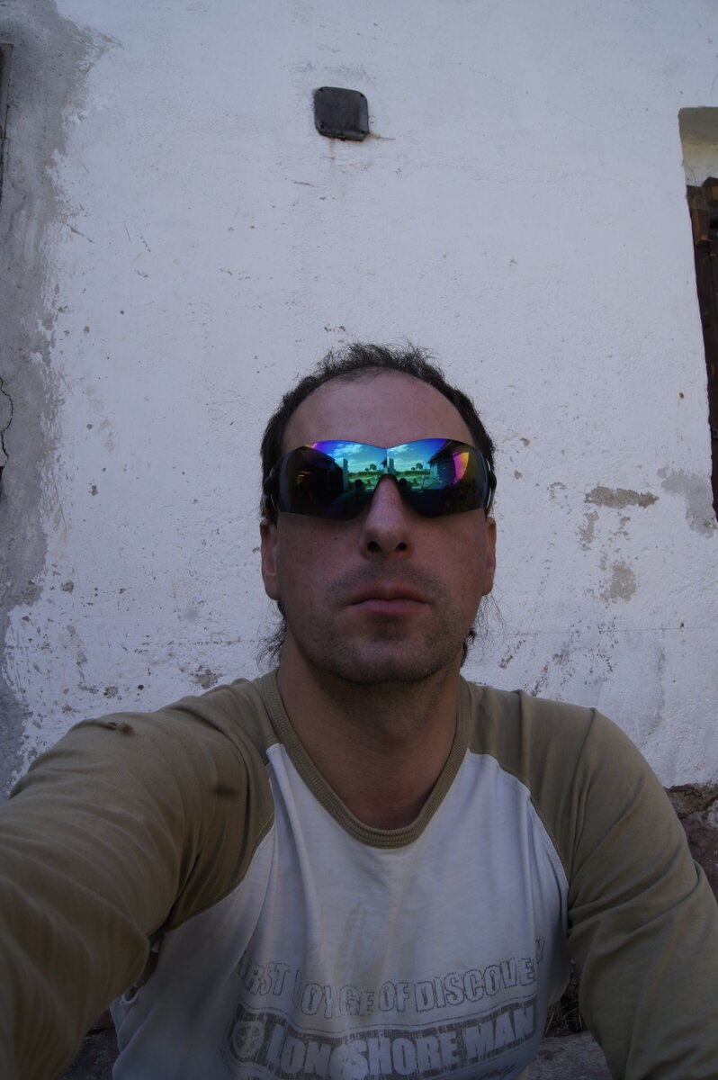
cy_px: 540
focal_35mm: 27
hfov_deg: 47.9
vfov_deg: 67.4
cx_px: 359
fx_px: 809
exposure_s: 1/125
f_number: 11
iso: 200
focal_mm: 18
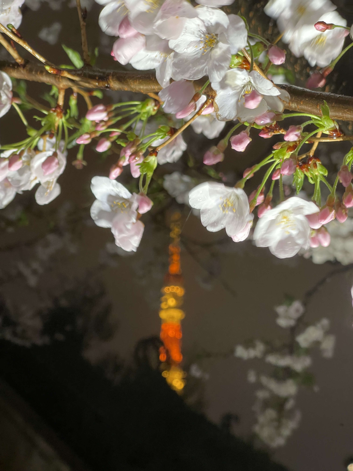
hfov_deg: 22.9
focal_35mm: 64
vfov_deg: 30.3
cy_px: 236
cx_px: 176
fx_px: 870
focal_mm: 7.5
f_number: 2.2
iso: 160
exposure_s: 1/50
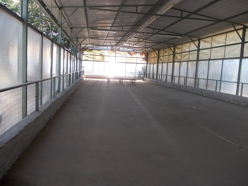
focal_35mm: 28
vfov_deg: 49.7
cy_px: 93
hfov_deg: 63.4
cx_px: 124
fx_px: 201
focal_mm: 4
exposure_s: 1/125
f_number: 2.7
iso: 80
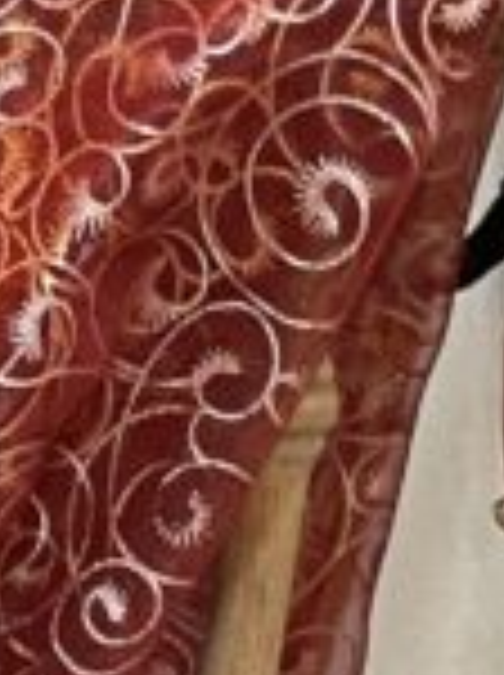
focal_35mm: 178
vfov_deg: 9.8
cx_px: -810
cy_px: 1642
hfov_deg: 7.6
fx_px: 3465
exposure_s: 1/50
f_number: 1.6
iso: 160
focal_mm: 4.2
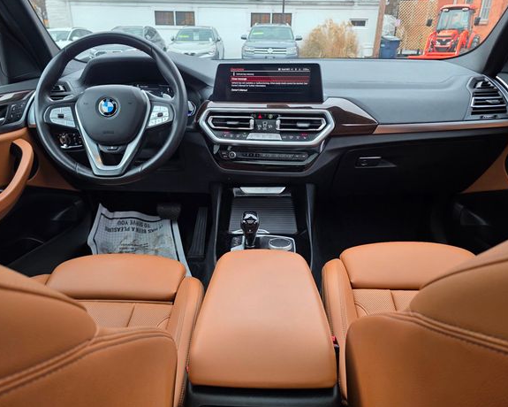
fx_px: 376
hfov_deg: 68.1
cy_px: 204
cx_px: 248
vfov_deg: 56.8
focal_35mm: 25
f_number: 1.7
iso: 80
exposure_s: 1/61
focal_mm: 6.3
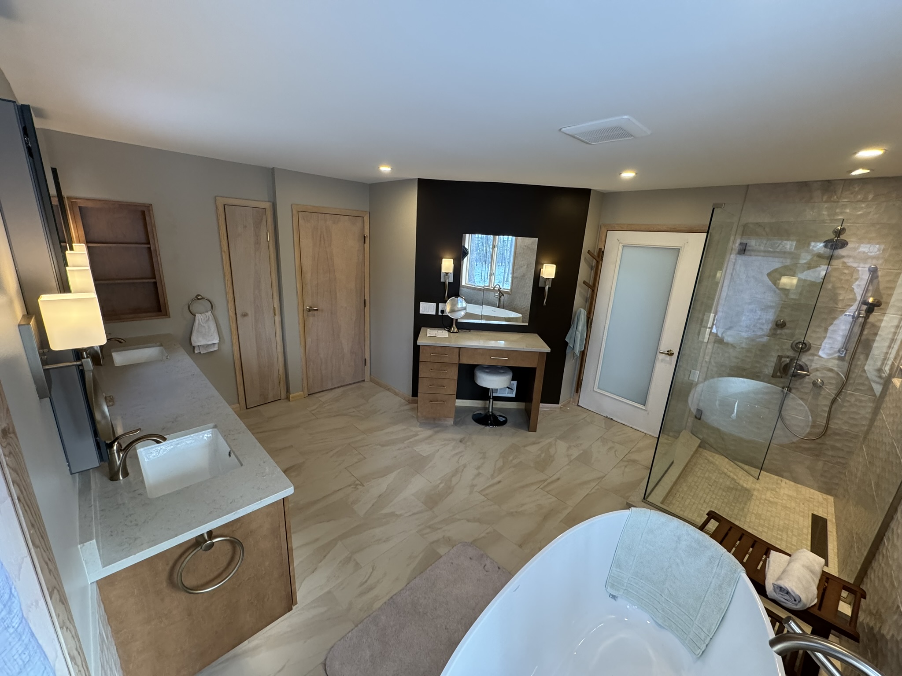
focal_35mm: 14
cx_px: 451
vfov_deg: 85.7
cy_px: 338
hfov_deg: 102.1
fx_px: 365
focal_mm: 2.22
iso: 250
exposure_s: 1/120
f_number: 2.2
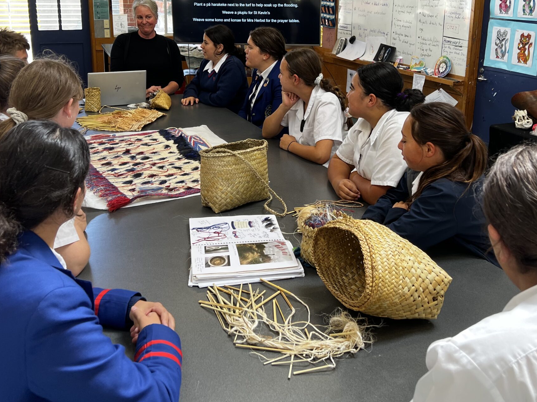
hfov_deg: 47.8
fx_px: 605
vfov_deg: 36.4
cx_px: 284
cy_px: 127
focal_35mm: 39
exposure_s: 1/121
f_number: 1.5
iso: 50
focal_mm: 5.7
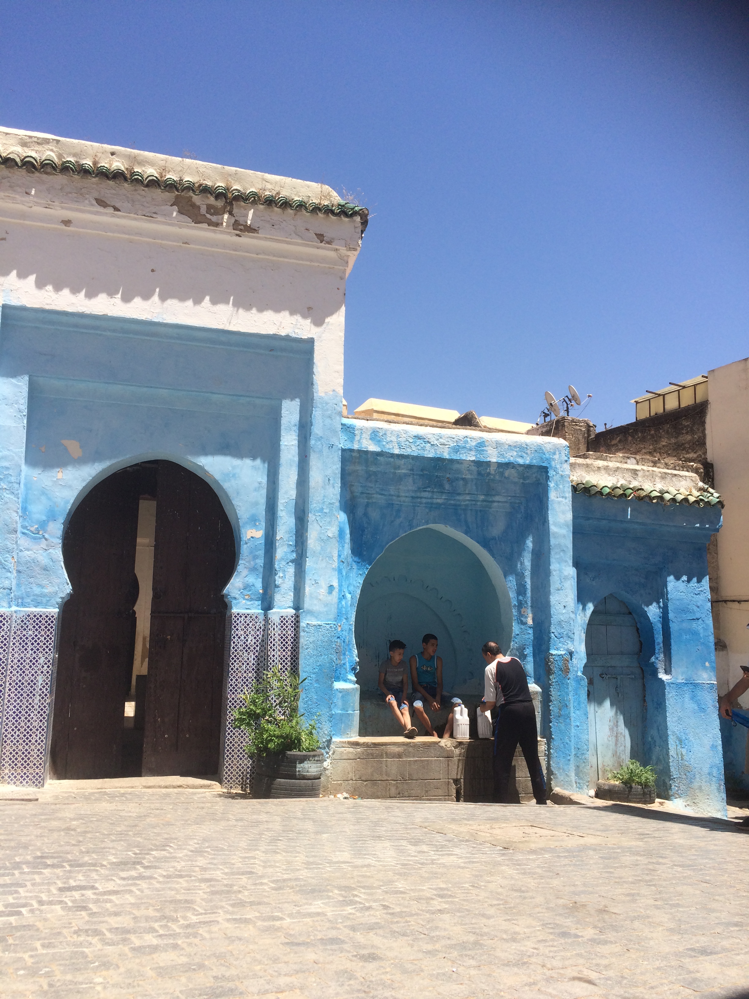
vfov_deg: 61.7
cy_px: 500
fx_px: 837
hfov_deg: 48.2
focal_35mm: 29
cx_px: 374
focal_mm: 4.15
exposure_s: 1/2160
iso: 32
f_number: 2.2
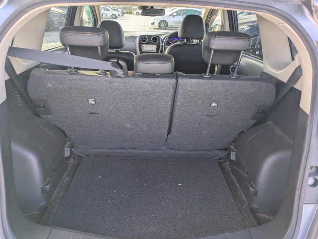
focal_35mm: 25
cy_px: 120
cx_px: 159
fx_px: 230
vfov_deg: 54.9
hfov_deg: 69.4
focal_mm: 5.43
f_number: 1.89
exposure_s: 1/313
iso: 66
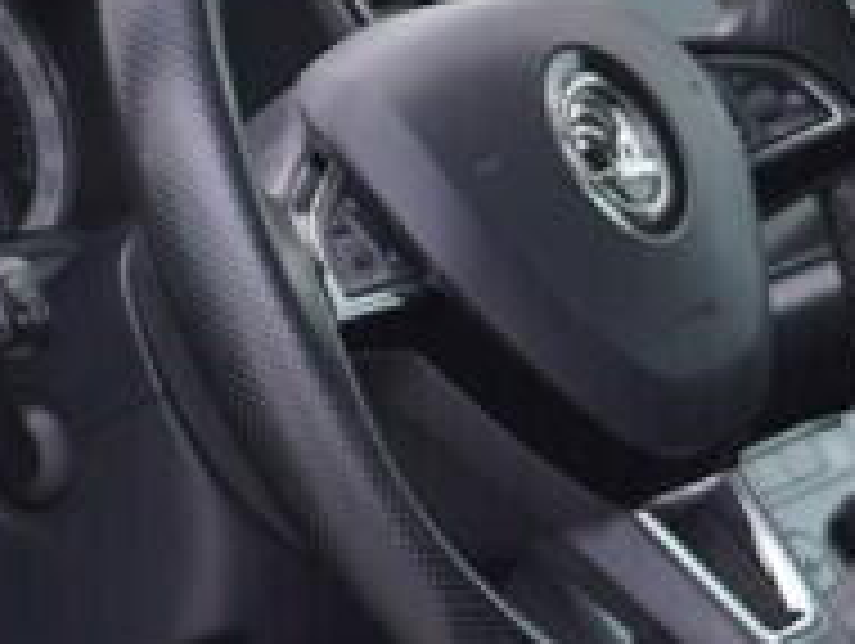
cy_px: 658
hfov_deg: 7.5
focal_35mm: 262
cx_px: -58
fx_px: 6479
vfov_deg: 5.7
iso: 125
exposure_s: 1/50
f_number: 3.2
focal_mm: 24
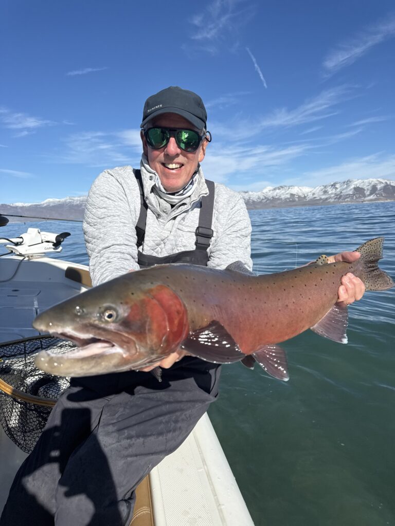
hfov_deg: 56.8
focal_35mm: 24
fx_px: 365
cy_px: 263
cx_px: 198
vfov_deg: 71.6
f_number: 1.78
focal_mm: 6.76
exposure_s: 1/7353
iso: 80
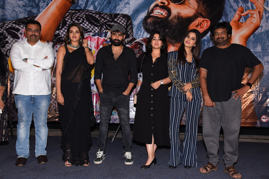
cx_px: 134
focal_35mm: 35
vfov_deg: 37.9
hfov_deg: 54.4
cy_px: 90
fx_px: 262
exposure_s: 1/125
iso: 640
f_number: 8
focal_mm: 35
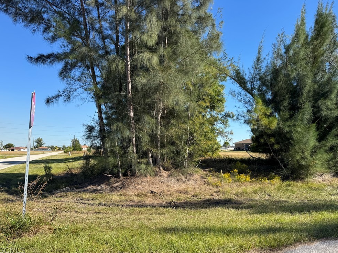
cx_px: 168
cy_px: 126
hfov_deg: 69.4
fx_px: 244
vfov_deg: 54.9
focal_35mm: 25
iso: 80
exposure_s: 1/2506
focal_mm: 6.76
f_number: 1.78
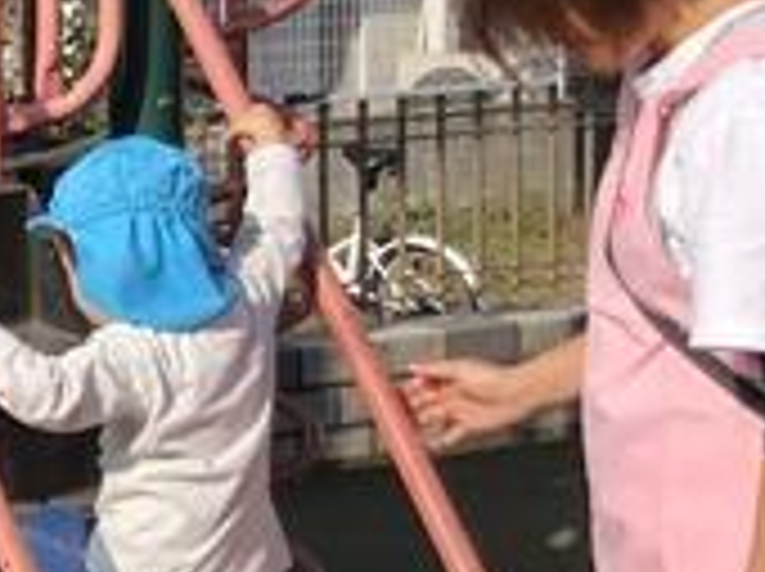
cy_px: 248
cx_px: -364
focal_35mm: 99
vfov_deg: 14.9
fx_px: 2185
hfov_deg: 17.9
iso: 20
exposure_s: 1/1171
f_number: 1.8
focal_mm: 3.99
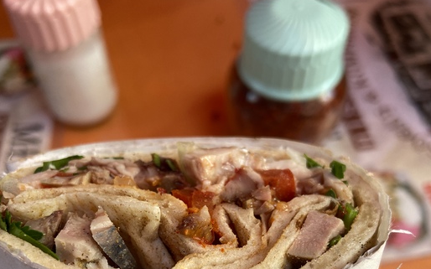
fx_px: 435
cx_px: 216
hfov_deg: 52.8
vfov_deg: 33.1
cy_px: 229
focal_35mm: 37
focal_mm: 4.25
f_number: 1.8
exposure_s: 1/100
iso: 50
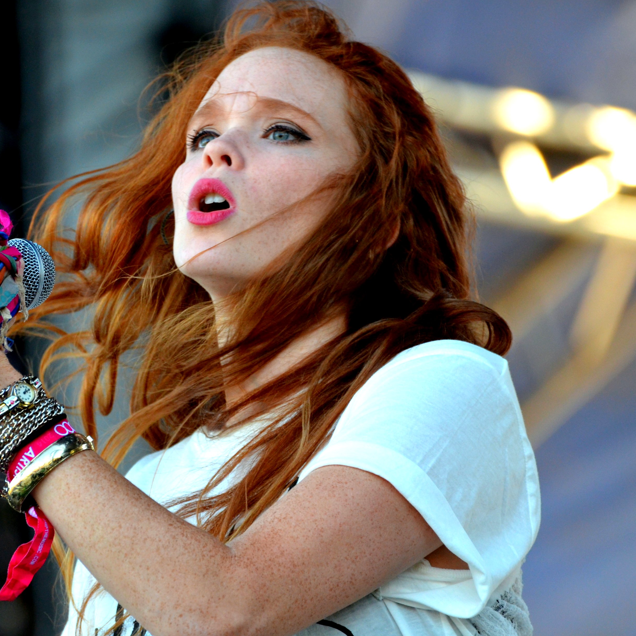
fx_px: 8793
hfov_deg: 4.1
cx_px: 203
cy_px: 318
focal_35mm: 423
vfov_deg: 4.1
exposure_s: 1/500
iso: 1000
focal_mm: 220
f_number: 5.3
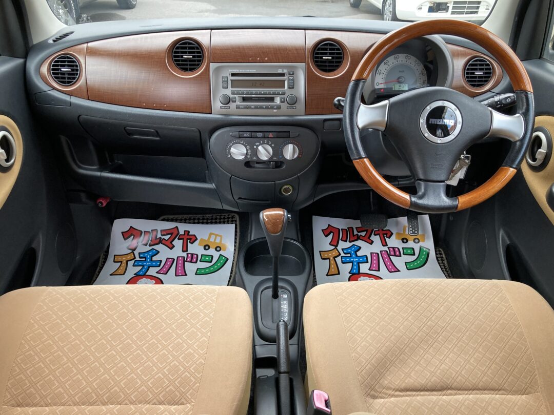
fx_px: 448
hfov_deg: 63.4
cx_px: 277
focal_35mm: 28
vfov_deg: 49.7
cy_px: 208
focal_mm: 3.99
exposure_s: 1/118
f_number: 1.8
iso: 80
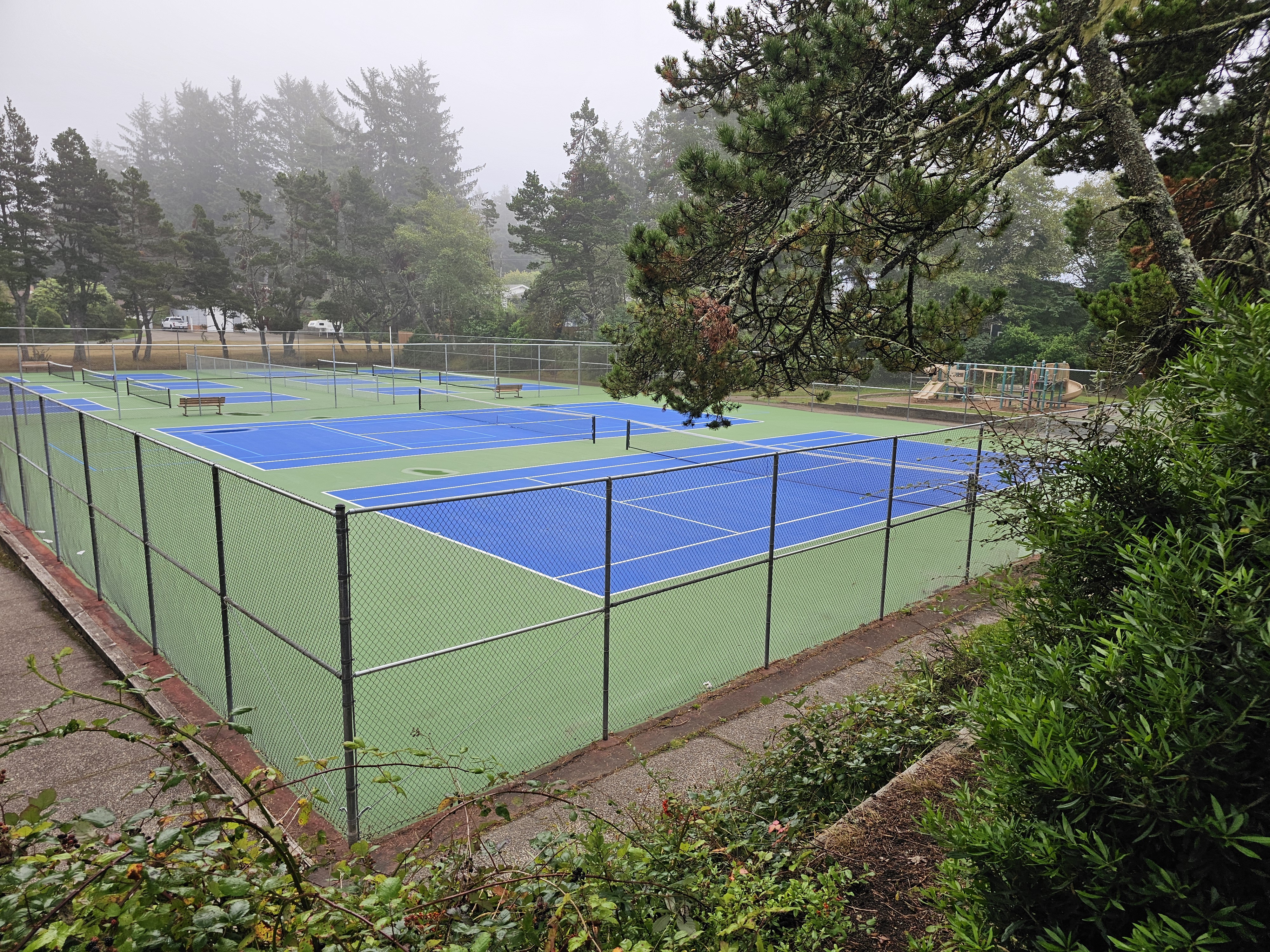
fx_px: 844
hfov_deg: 73.9
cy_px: 476
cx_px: 635
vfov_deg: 58.9
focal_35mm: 23
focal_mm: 6.3
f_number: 1.7
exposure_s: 1/120
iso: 20
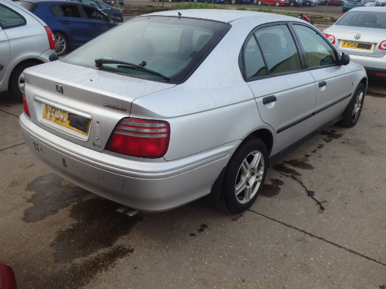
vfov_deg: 44.2
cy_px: 144
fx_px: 357
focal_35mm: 32
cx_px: 193
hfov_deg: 56.8
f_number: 4.2
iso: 125
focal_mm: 5.7
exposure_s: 1/125
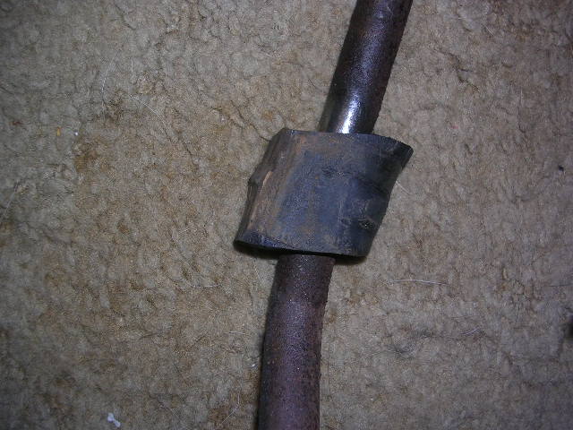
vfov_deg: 37.7
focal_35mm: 38
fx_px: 629
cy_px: 215
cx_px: 286
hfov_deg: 49.0
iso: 50
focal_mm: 5.8
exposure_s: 1/60.1
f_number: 2.8
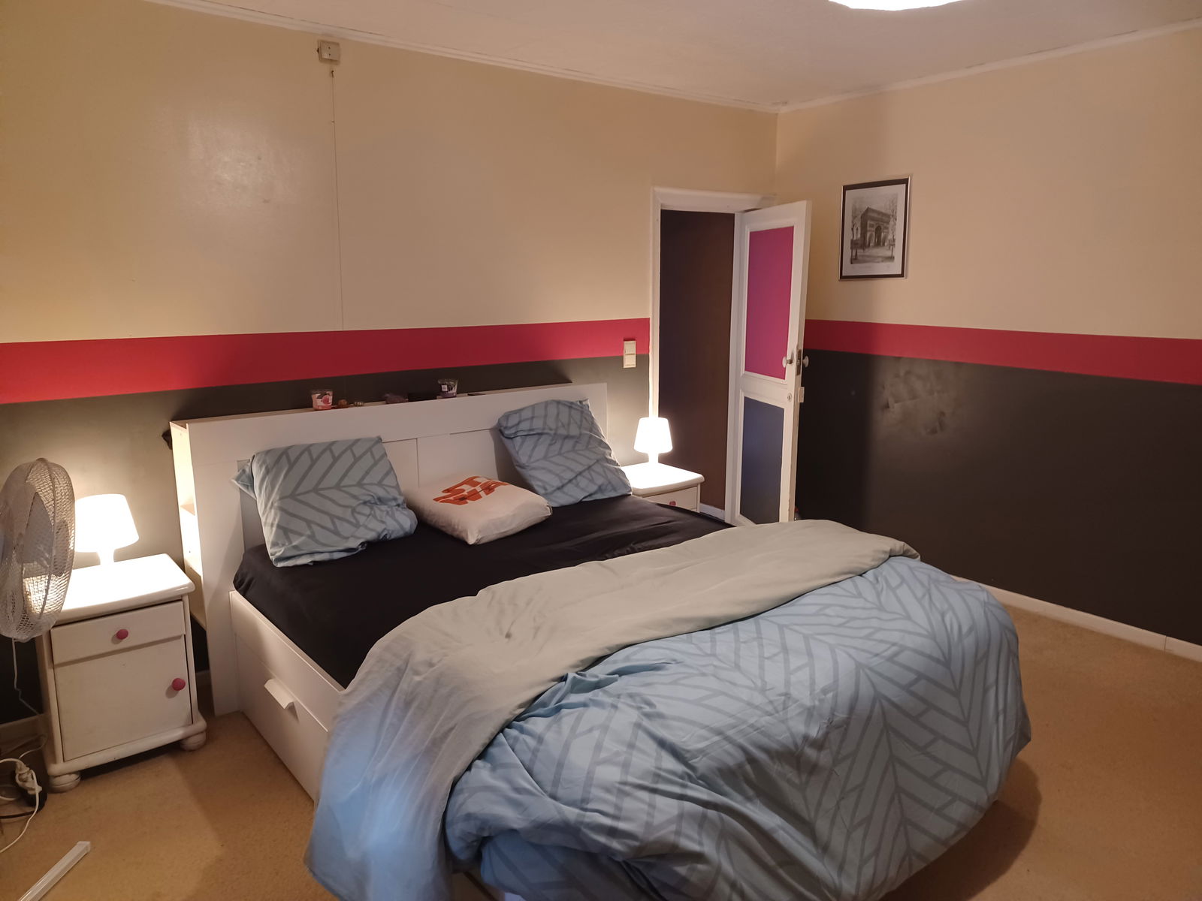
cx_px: 601
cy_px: 450
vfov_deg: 54.9
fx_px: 868
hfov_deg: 69.4
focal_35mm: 25
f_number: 1.8
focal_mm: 4.6
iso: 640
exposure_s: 1/25
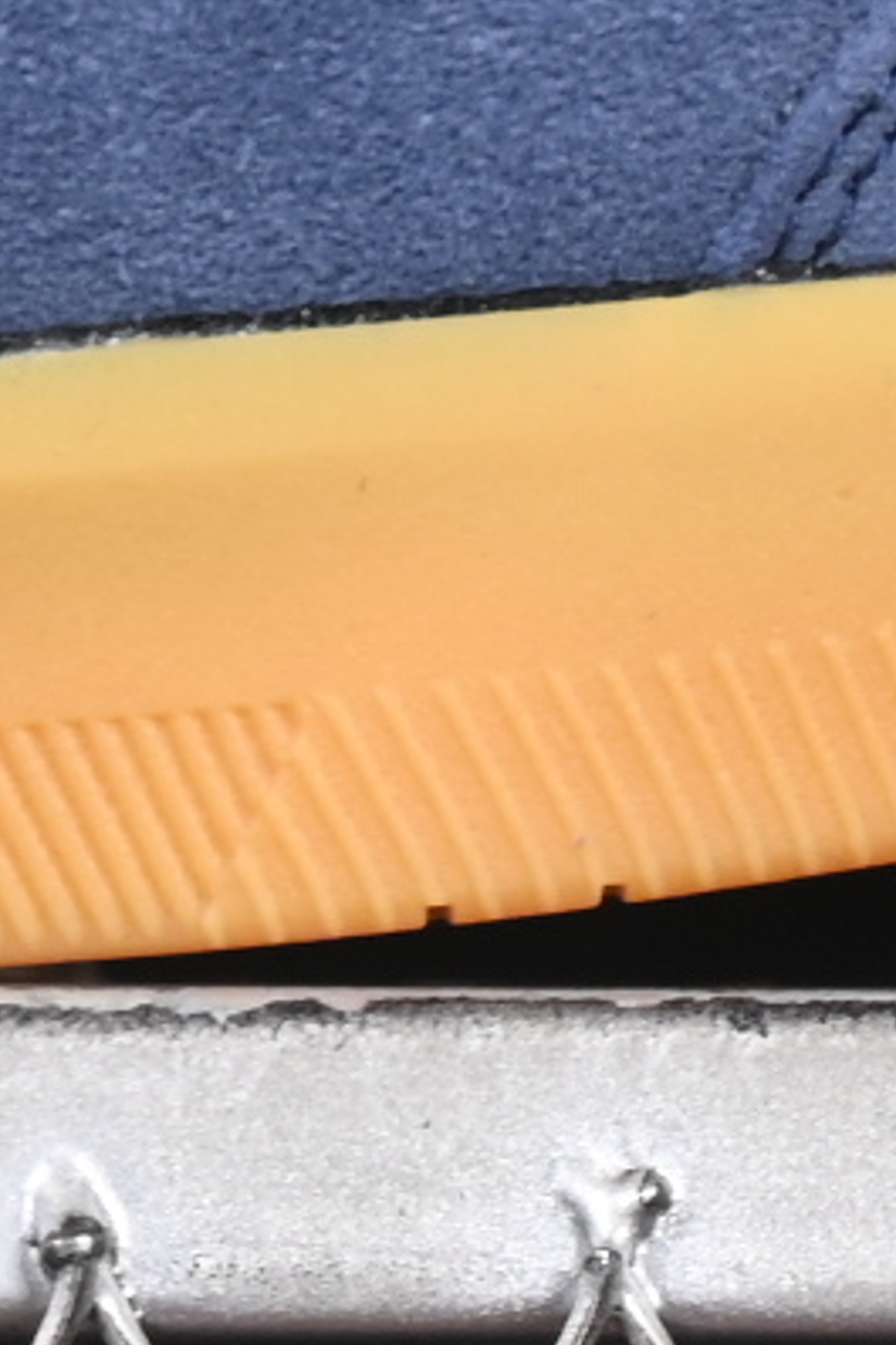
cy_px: -980
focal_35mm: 525
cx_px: -920
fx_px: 19616
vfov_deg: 3.9
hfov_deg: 2.6
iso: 160
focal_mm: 50
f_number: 6.3
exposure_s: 1/60
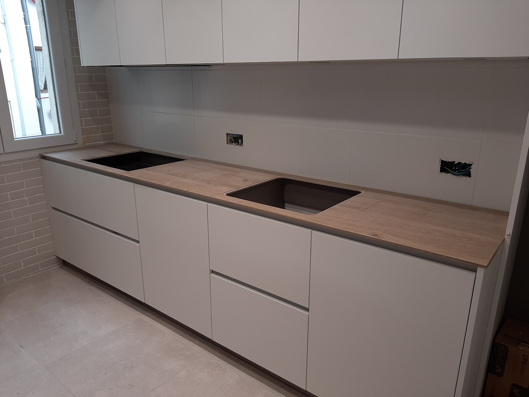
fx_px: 413
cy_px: 198
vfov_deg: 51.4
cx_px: 264
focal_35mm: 27
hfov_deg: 65.3
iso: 50
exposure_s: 1/100
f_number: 1.7
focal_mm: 3.93
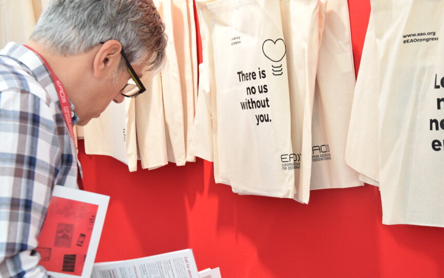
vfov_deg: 14.7
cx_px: 222
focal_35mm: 89
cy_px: 146
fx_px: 1077
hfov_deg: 23.3
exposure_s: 1/200
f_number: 8
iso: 1600
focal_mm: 58
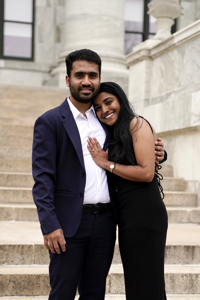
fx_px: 533
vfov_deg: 31.4
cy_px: 150
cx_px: 100
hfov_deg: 21.2
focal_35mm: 64
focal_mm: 64
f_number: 2.8
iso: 100
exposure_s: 1/1000
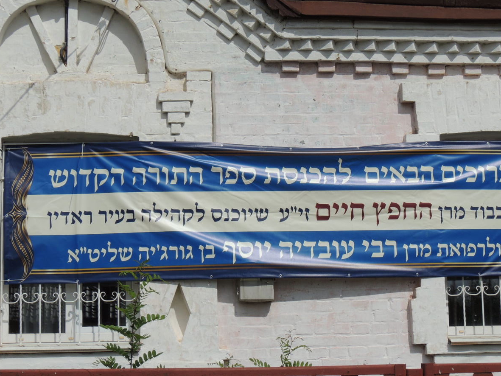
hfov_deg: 23.5
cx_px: 272
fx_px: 1201
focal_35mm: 83
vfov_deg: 17.8
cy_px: 175
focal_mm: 12.4
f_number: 6.1
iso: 100
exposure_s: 1/1250
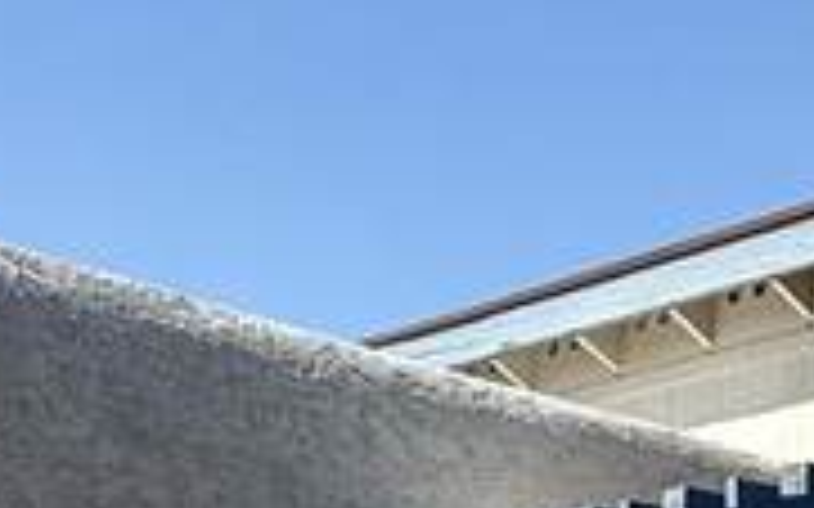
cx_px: 580
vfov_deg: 11.4
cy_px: 962
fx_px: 2329
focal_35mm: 105
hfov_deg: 19.7
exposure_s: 1/1572
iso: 50
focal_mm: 2.22
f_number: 2.2
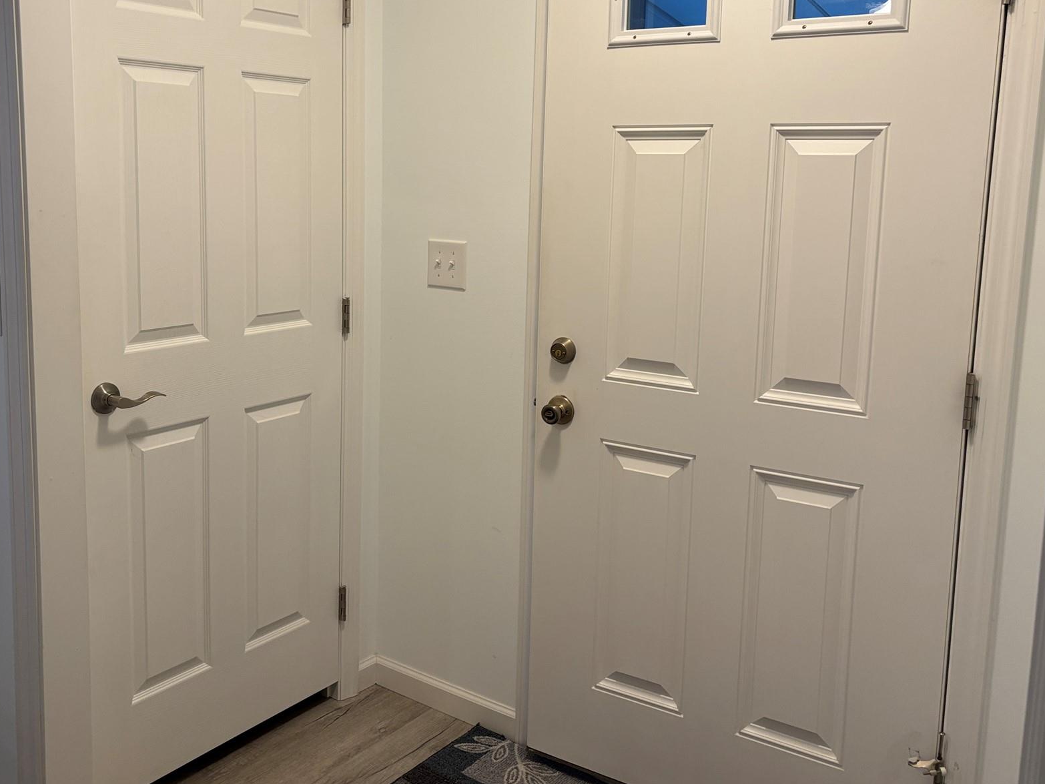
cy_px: 305
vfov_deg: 41.6
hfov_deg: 53.8
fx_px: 1027
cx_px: 460
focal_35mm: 34
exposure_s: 1/60
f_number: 1.6
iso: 80
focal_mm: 5.96
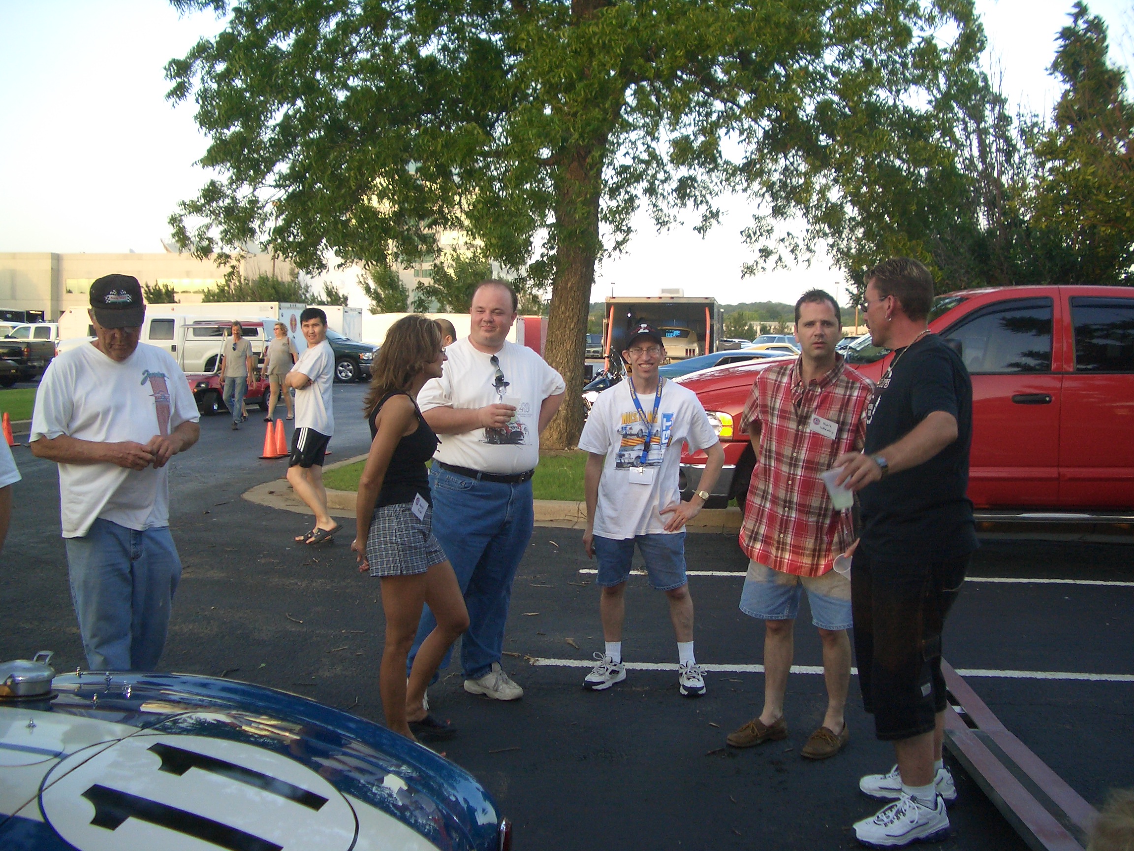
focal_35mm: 35
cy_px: 426
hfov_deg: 52.6
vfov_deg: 40.7
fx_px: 1147
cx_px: 567
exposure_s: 1/80
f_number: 2.6
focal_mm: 5.8
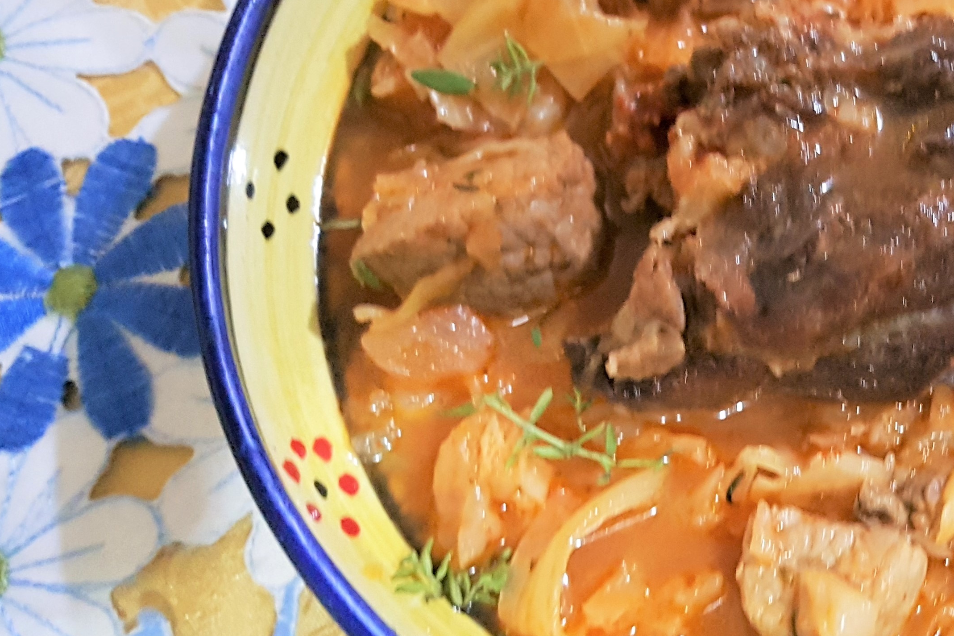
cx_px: 847
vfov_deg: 26.5
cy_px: 307
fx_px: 1351
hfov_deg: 36.6
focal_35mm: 51
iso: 500
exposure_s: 1/50
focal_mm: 4.2
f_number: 1.7
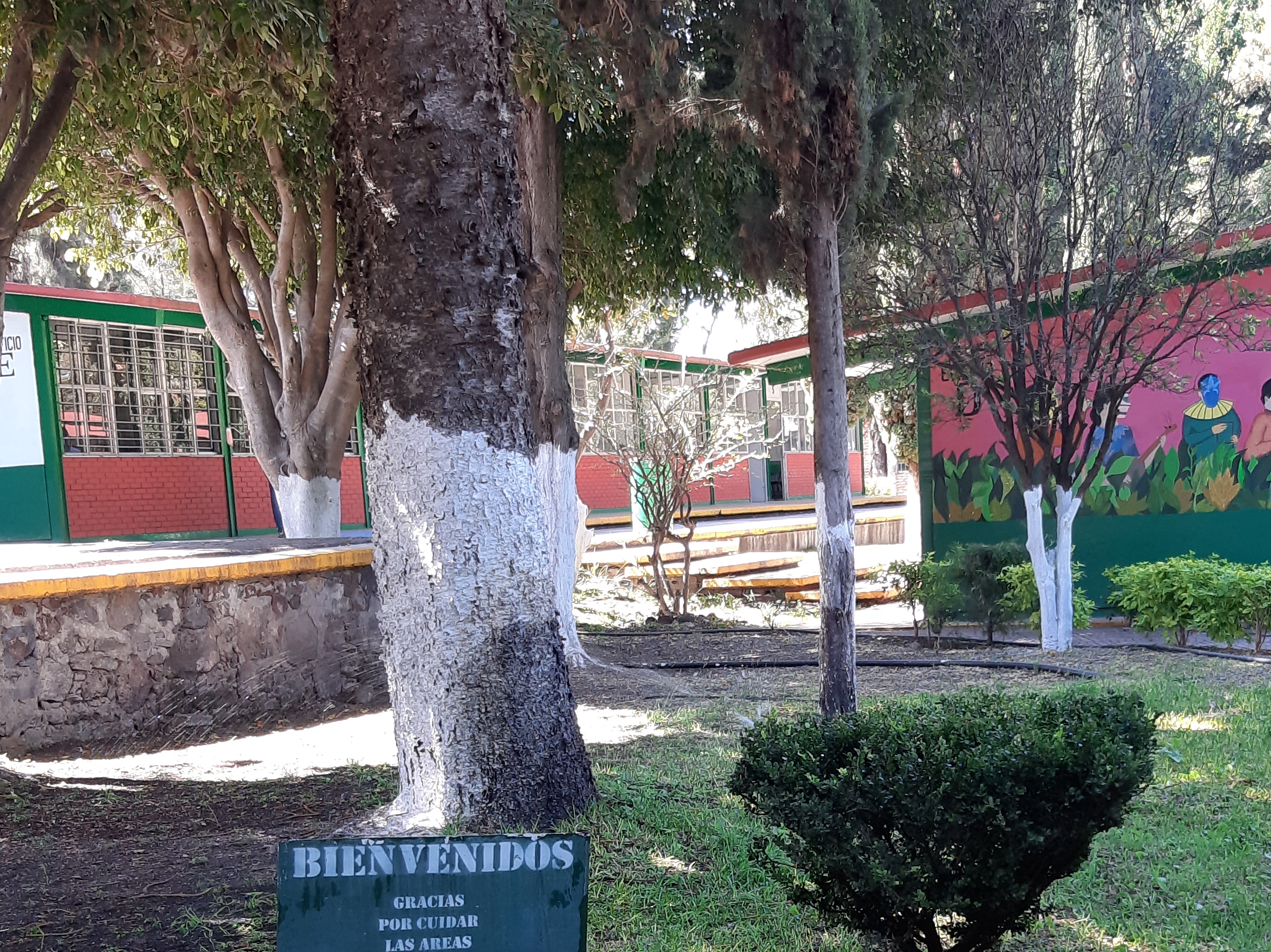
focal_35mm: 57
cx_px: 786
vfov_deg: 25.1
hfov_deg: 33.6
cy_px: 786
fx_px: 2092
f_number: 1.7
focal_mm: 3.93
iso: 40
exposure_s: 1/60
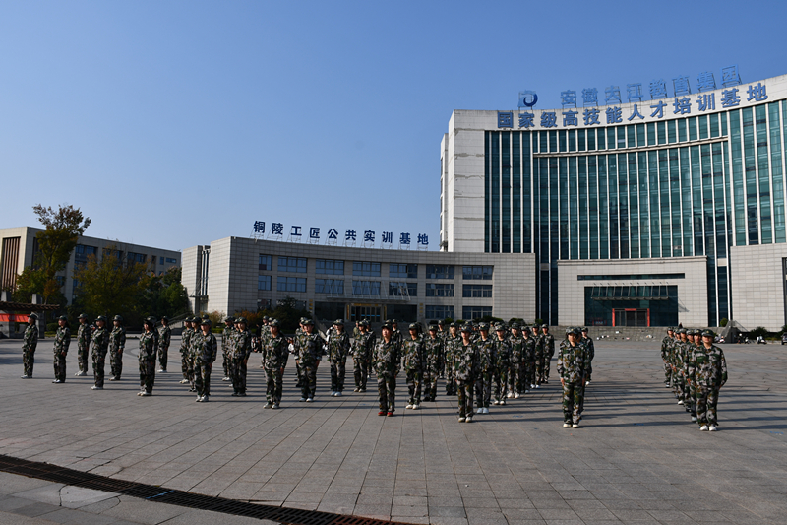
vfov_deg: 47.9
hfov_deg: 67.4
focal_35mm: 27
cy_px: 262
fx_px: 590
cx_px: 394
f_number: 9
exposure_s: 1/320
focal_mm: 18
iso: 100
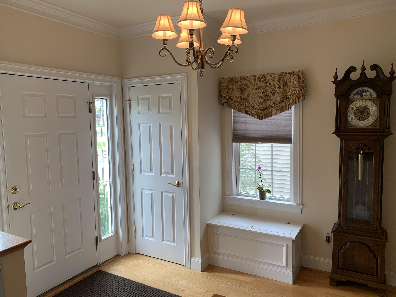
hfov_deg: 67.3
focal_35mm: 26
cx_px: 198
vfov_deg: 53.1
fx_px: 297
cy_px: 148
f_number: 1.8
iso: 50
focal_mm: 4.25
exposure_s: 1/120
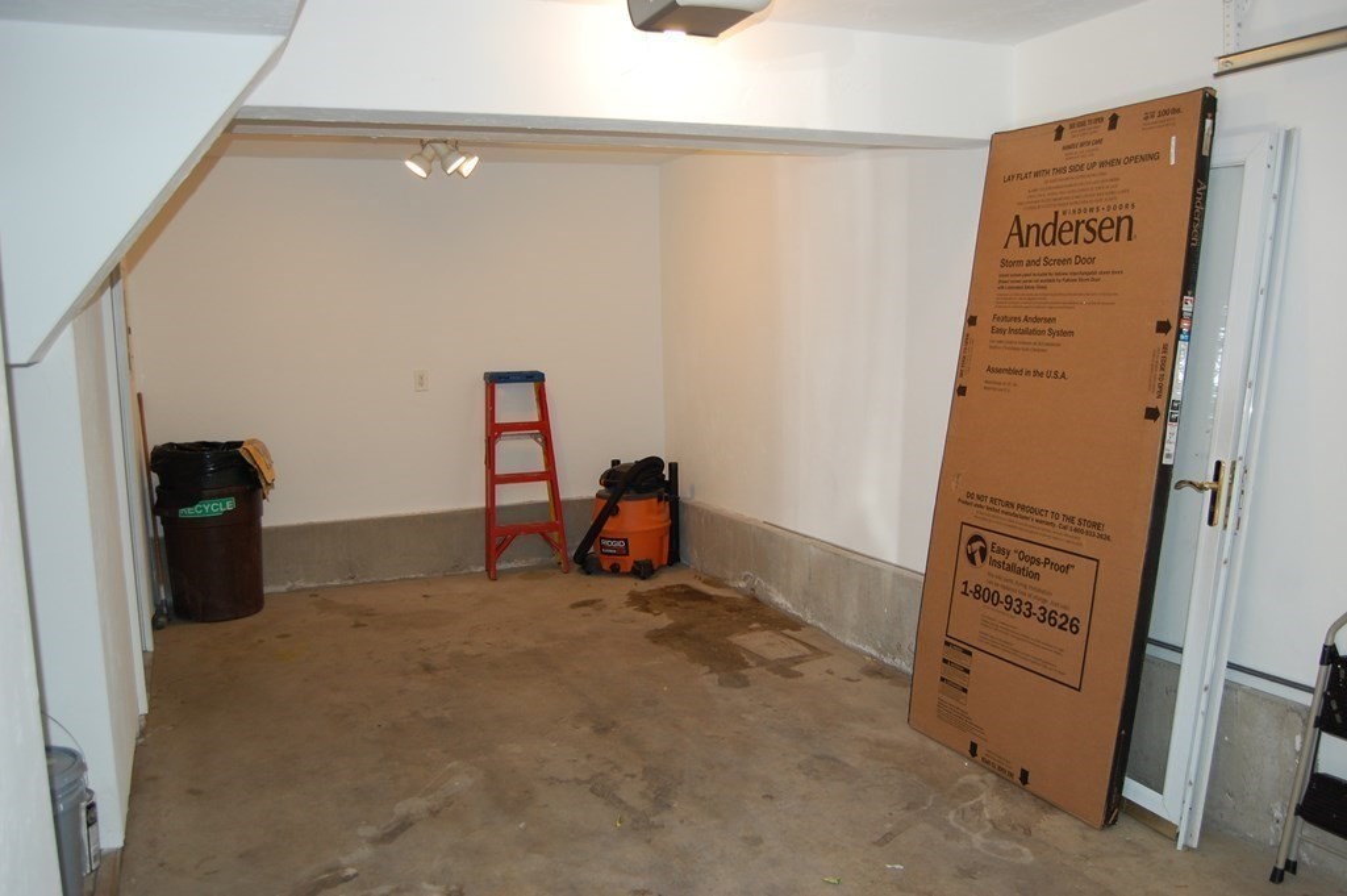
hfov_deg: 64.6
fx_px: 1065
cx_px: 674
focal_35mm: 28
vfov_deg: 45.6
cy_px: 448
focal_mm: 19
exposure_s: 1/60
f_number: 3.5
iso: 400
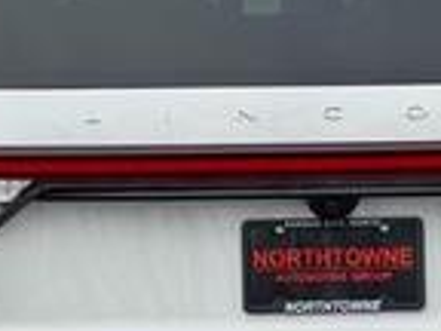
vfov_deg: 8.8
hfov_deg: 11.8
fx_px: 2140
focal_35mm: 168
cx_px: 285
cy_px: 221
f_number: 1.78
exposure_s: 1/2415
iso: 64
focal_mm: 6.76
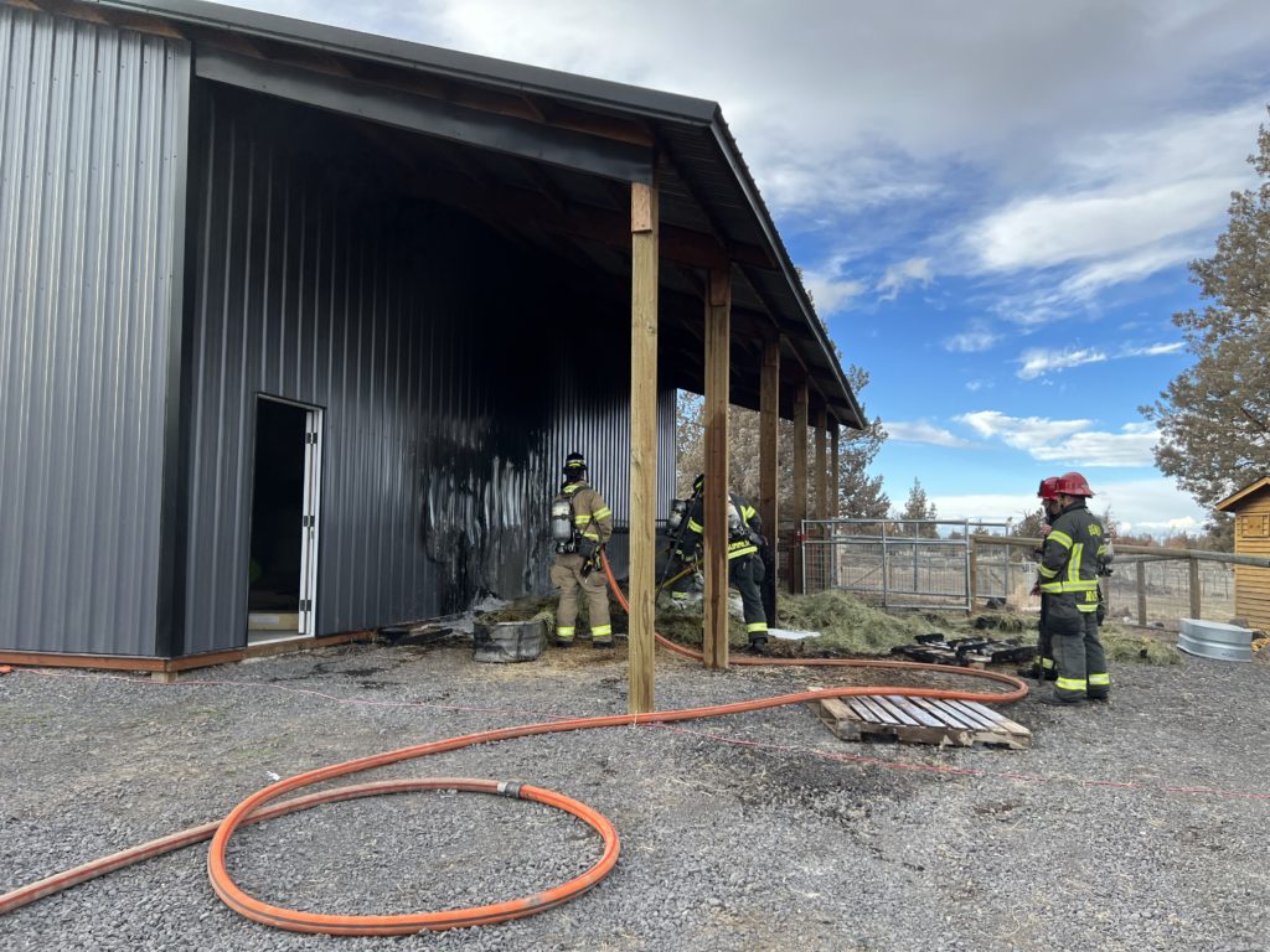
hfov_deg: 67.3
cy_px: 476
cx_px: 635
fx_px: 954
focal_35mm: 26
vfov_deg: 53.1
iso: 50
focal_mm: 5.7
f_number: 1.5
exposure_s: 1/780
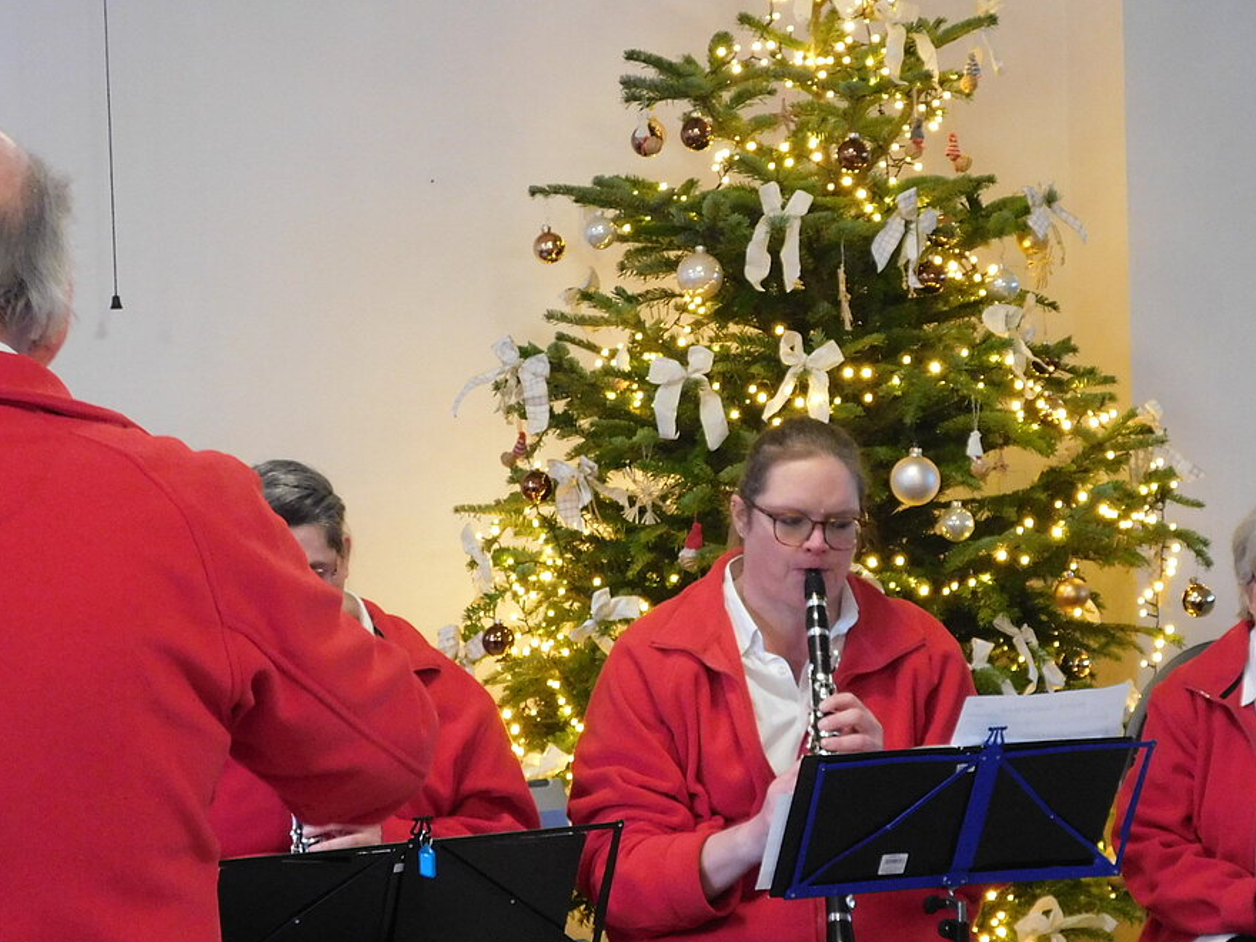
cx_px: 772
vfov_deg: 16.4
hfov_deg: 21.7
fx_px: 3266
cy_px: 474
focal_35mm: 90
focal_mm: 11.7
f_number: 4.2
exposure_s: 1/8
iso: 560
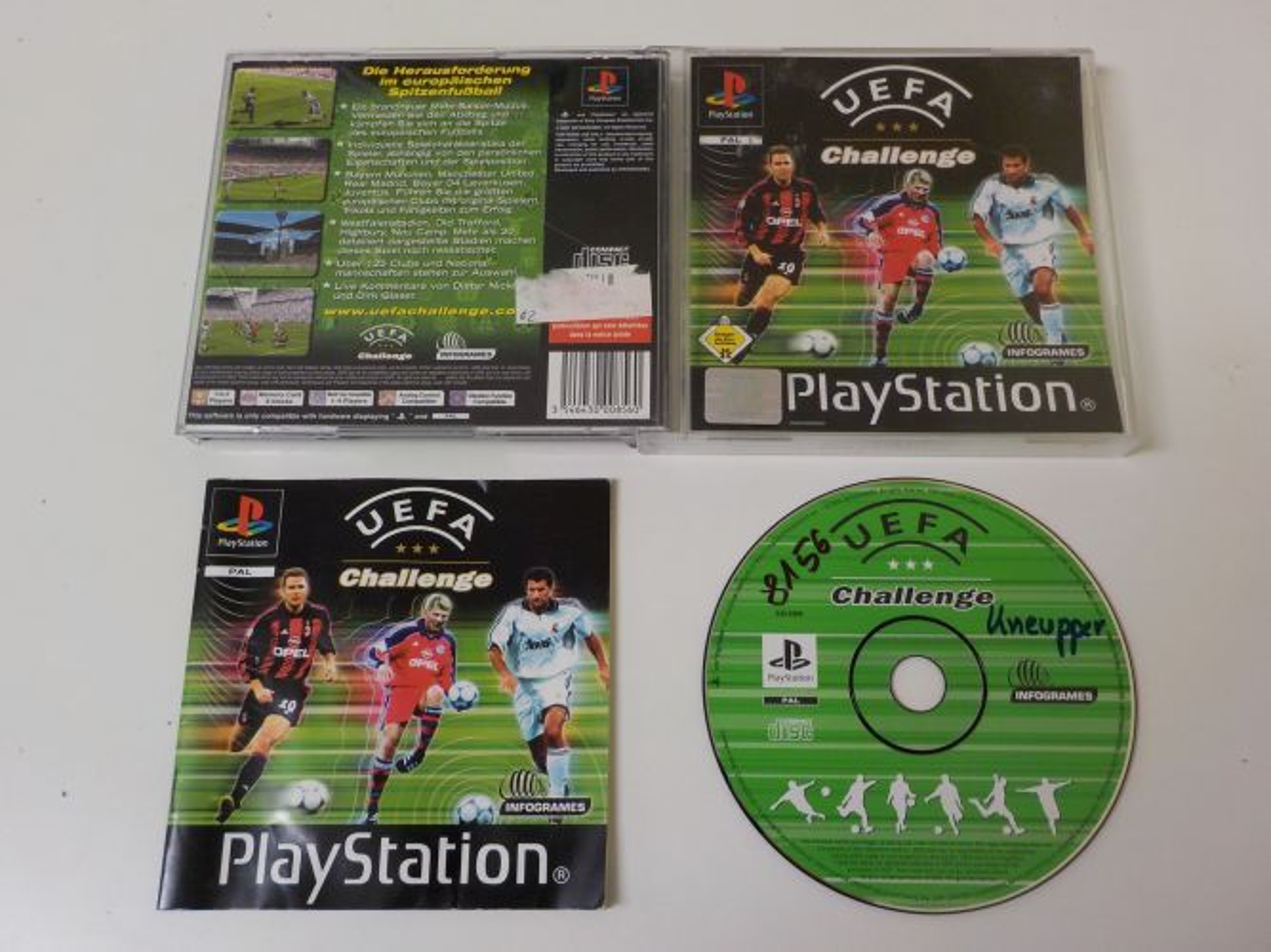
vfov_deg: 46.8
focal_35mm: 30
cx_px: 636
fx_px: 1101
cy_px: 476
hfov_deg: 60.0
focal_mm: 4.1
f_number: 3.3
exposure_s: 1/30
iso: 160
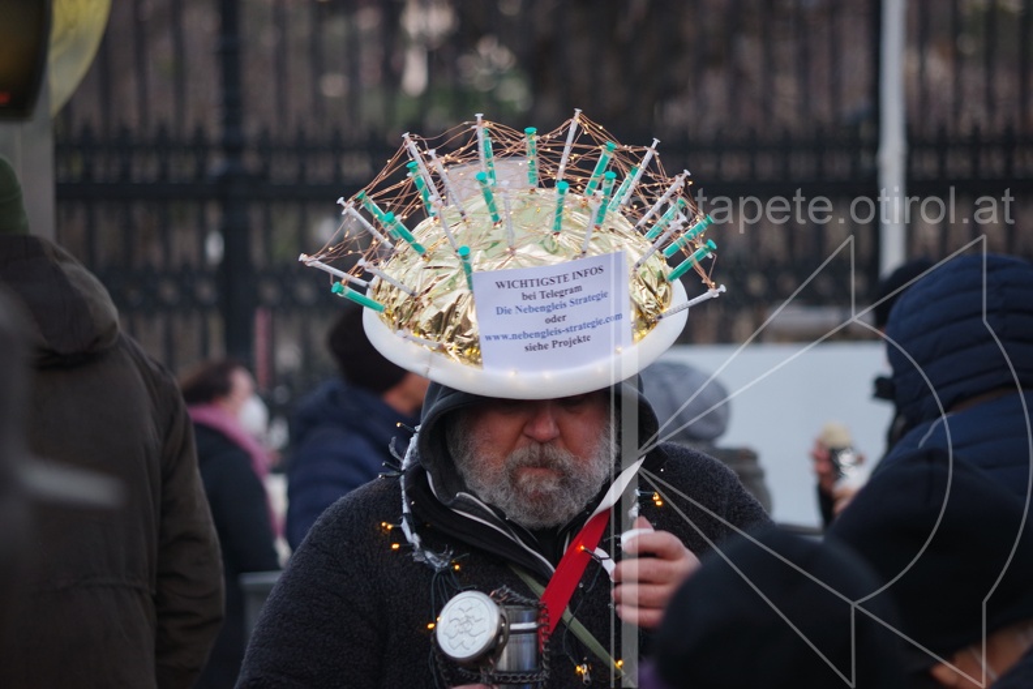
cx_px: 516
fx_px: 6886
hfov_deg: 8.6
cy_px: 344
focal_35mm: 240
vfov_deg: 5.7
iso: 800
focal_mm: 160
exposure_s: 1/100
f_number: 5.6
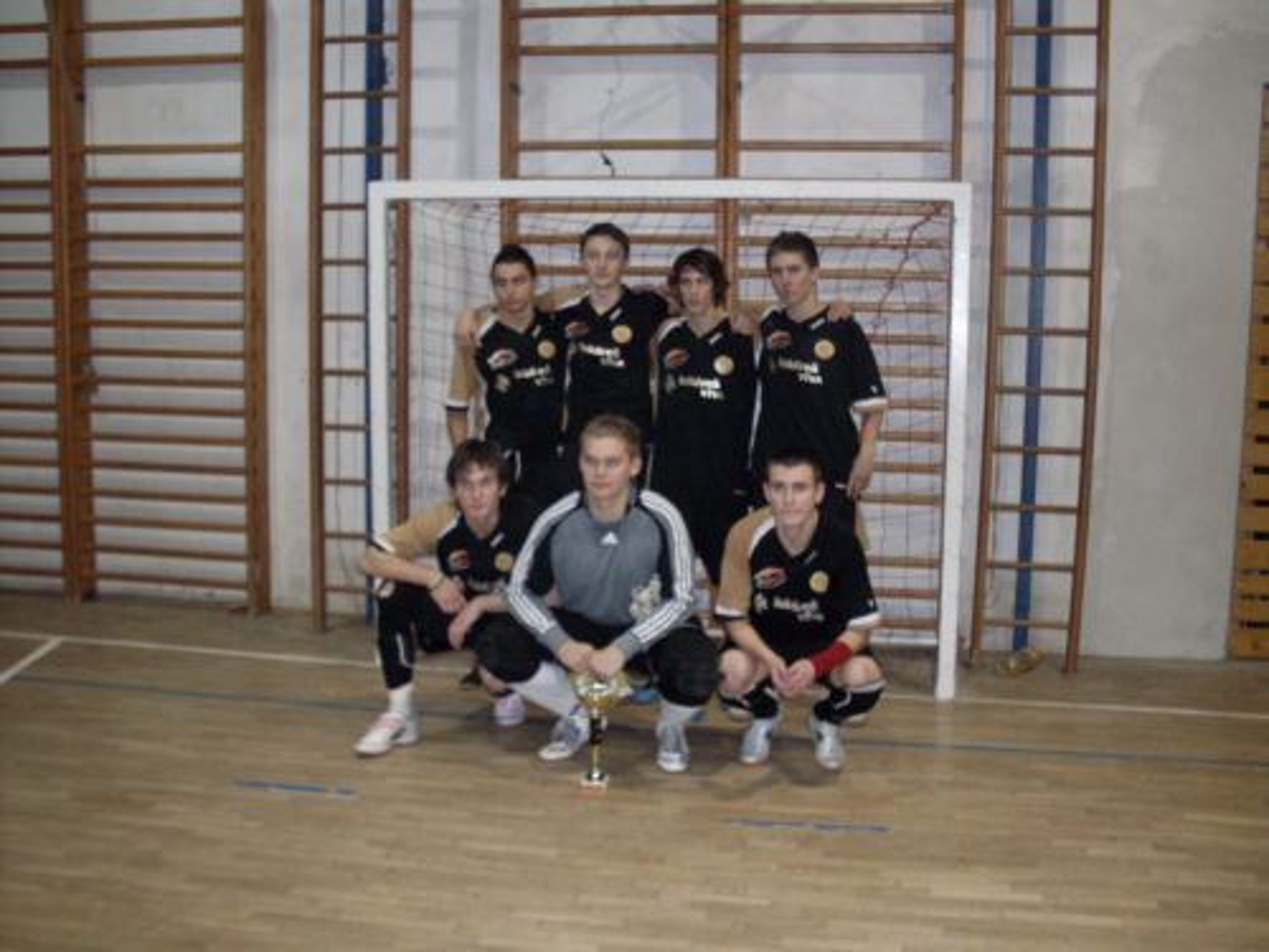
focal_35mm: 38
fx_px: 1393
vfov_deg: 37.7
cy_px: 476
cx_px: 634
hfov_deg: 49.0
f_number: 2.8
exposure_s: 1/45
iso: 240
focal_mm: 6.3
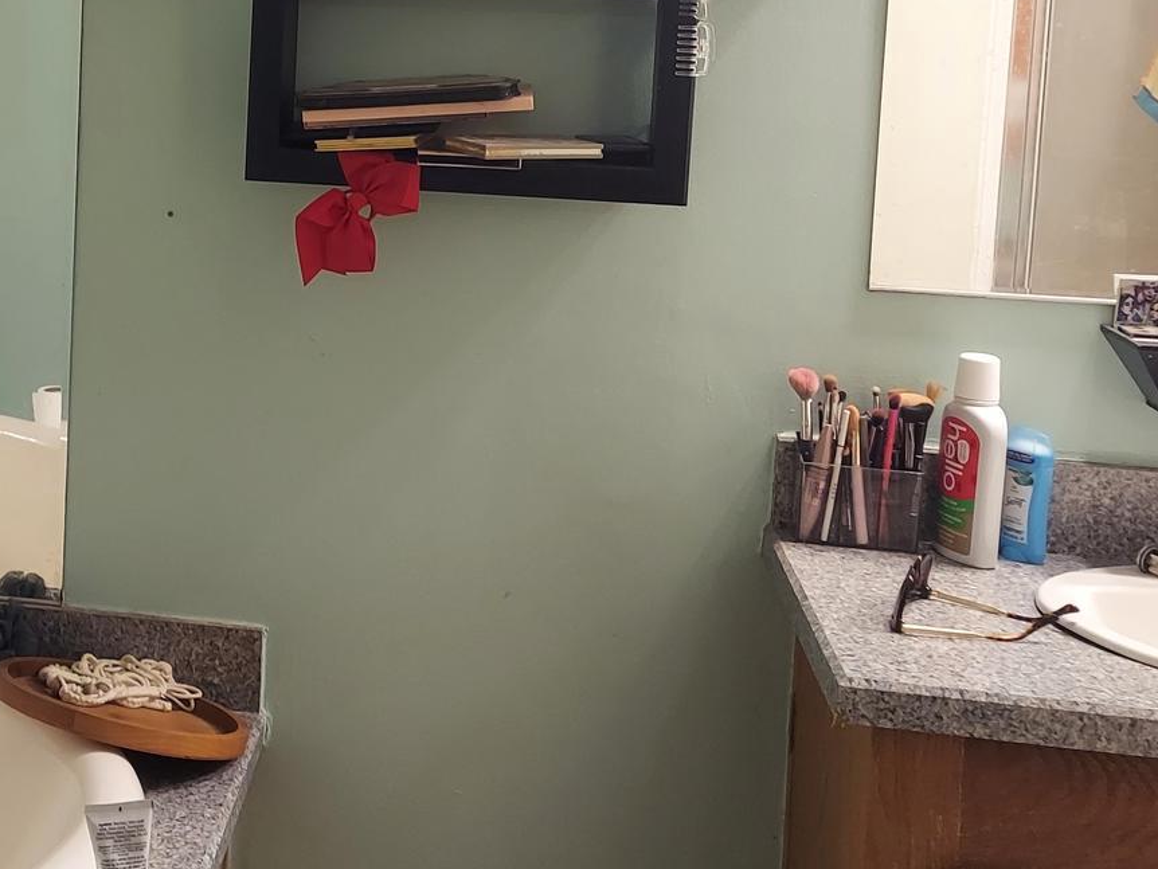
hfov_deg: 32.1
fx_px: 1907
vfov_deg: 25.3
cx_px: 107
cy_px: 181
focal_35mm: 57
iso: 320
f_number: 1.8
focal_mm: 5.23
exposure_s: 1/50
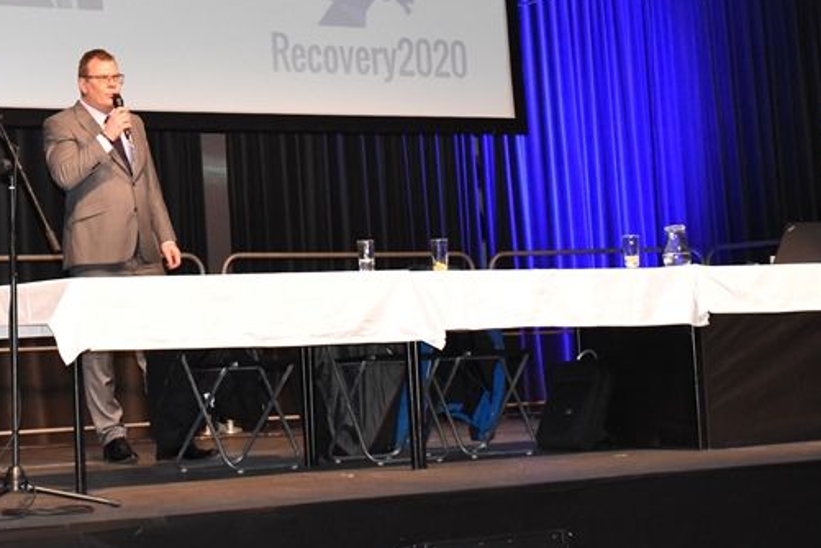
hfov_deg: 21.1
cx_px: 111
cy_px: 2
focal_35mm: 95
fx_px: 2167
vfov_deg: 14.2
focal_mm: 31
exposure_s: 1/60
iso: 2200
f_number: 5.6
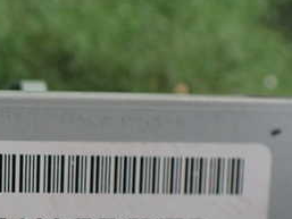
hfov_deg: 25.9
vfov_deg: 20.7
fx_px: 591
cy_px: 188
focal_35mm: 70
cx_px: -19
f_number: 2.3
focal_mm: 5.4
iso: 640
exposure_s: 1/125
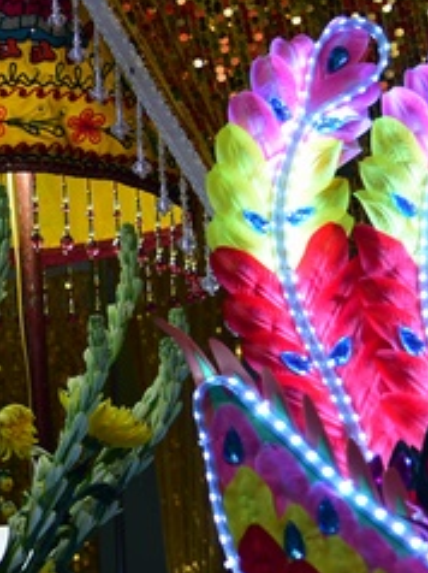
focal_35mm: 92
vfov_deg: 20.9
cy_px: 75
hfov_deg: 14.7
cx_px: -245
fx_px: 1519
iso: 320
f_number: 4
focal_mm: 35
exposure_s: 1/60
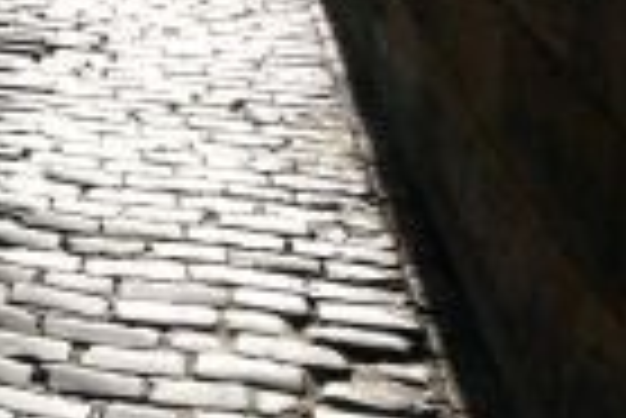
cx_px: -225
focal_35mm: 69
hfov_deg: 24.7
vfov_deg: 18.2
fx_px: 1201
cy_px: -151
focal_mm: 16
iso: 200
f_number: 5.6
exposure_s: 1/250
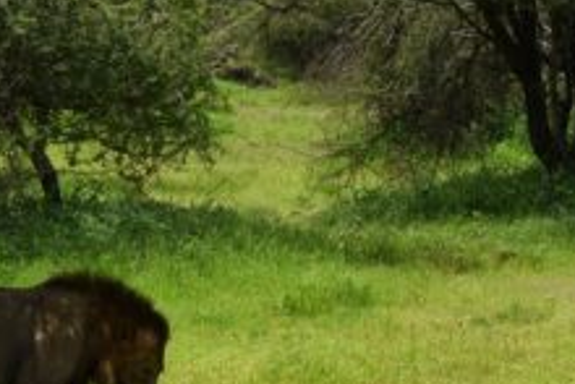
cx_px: 112
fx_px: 3905
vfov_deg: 5.6
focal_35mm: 244
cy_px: 333
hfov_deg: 8.4
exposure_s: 1/320
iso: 200
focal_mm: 35
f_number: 9
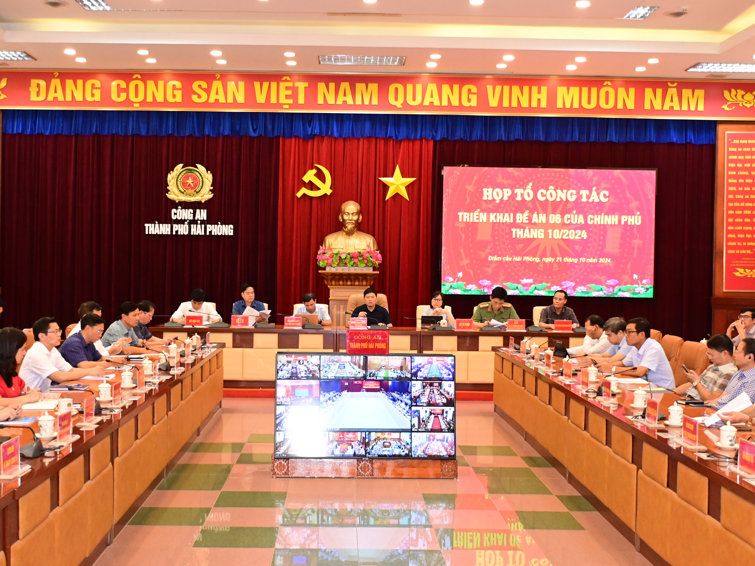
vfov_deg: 32.9
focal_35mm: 44
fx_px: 960
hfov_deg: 42.9
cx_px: 363
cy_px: 287
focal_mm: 27
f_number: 4
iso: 3200
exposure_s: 1/200
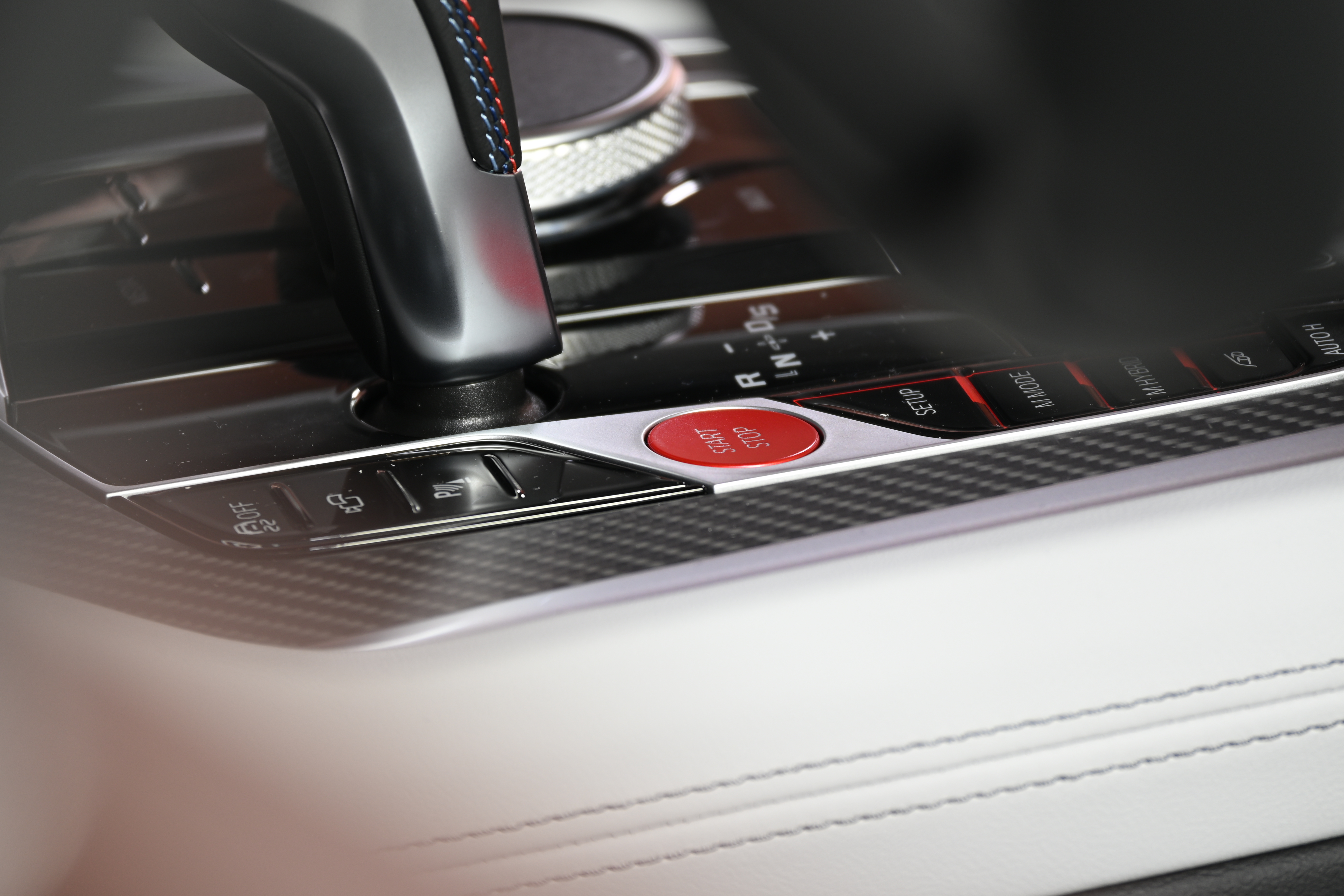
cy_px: 448
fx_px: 13999
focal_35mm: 375
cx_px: 672
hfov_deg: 5.5
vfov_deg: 3.7
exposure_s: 1/1.6
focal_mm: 250
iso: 100
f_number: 6.3
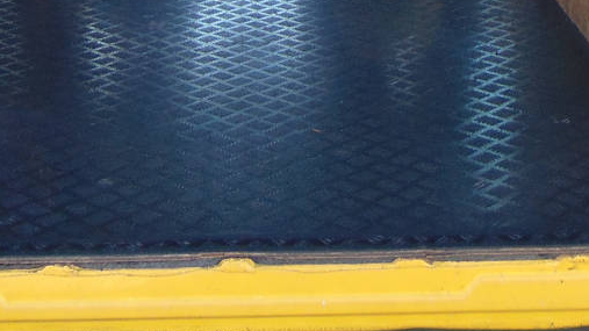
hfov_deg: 24.7
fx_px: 1343
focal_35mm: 86
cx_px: 315
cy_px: -304
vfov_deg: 12.6
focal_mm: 4.5
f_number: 3
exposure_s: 1/100
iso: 80
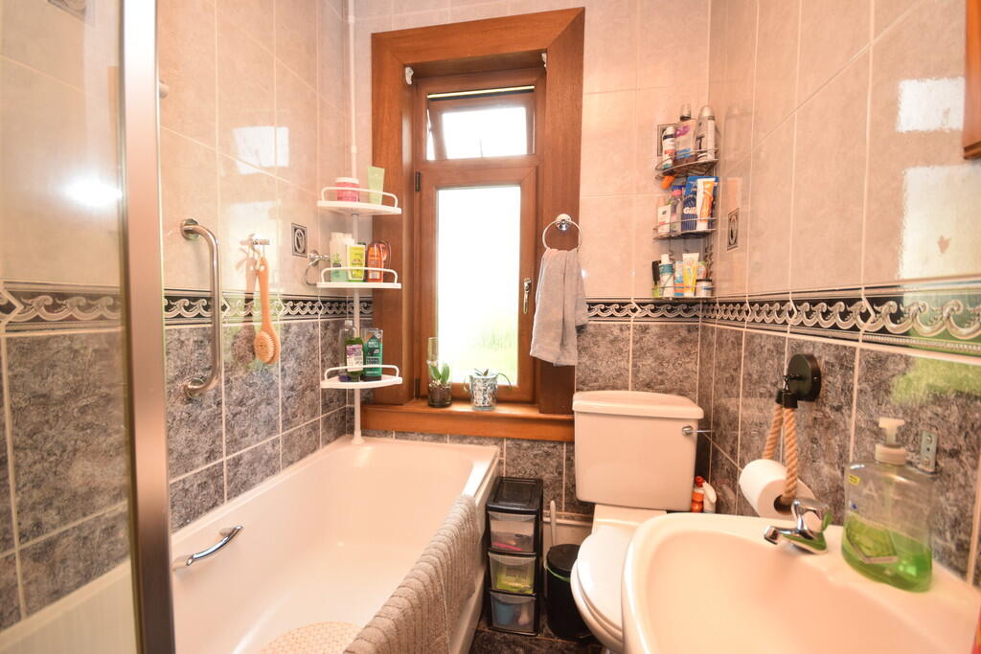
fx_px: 409
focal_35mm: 15
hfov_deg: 100.4
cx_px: 490
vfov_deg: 77.3
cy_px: 327
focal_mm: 10
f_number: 5
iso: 800
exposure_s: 1/100
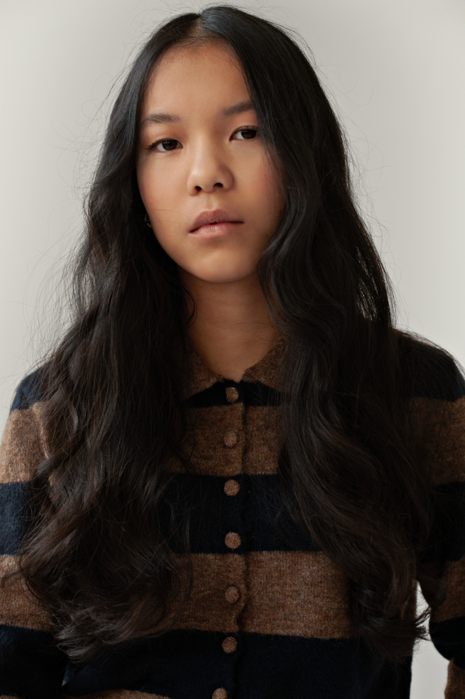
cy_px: 350
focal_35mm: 50
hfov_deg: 27.0
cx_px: 232
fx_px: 970
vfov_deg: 39.6
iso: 640
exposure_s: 1/125
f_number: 4.5
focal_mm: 50
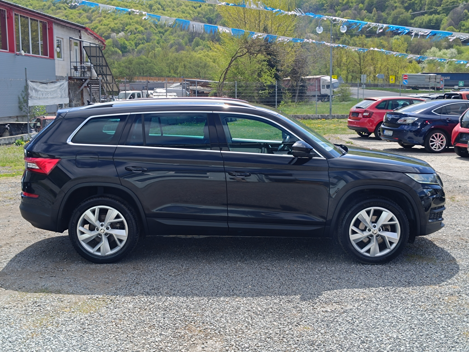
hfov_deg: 71.6
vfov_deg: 56.8
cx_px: 234
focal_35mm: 24
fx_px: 325
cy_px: 176
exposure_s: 1/576
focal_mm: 5.59
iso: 51
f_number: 1.88
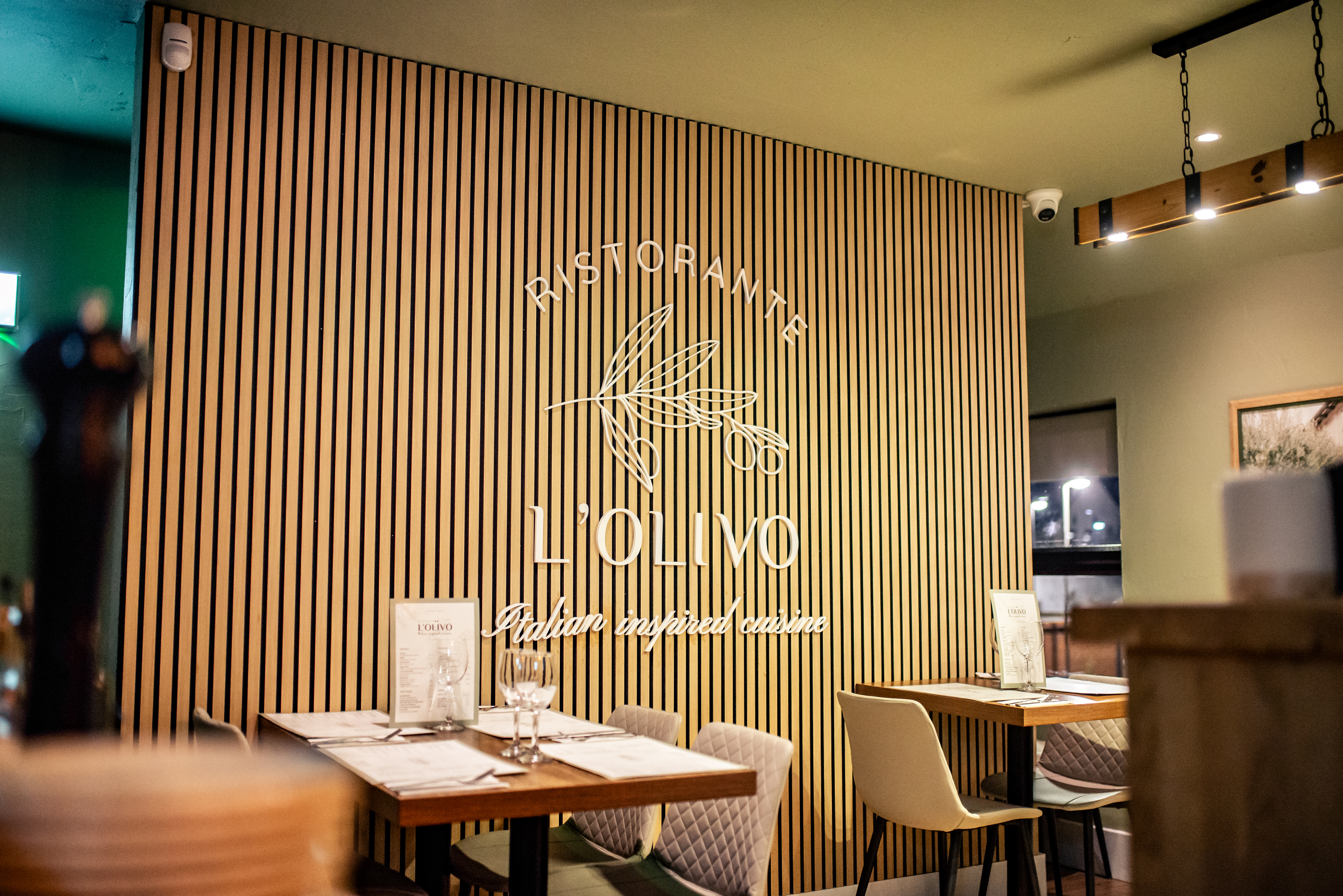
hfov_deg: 54.4
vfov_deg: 37.9
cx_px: 672
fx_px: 1306
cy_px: 448
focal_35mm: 35
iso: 3200
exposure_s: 1/125
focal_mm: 35
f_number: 1.4
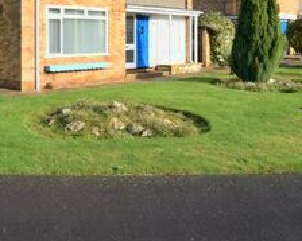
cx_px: 117
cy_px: 26
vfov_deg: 32.5
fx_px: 393
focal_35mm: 44
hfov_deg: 41.8
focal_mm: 10
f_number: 6.3
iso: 100
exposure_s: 1/160
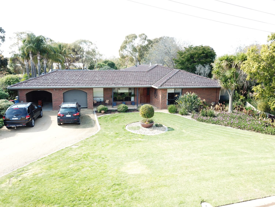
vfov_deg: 53.1
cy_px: 104
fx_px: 207
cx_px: 138
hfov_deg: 67.3
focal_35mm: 26
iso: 100
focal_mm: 4.73
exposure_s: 1/170
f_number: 2.2
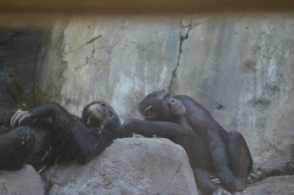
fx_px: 2567
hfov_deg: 6.6
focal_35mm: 315
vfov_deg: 4.3
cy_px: 98
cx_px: 147
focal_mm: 210
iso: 1800
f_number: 4.8
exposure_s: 1/500
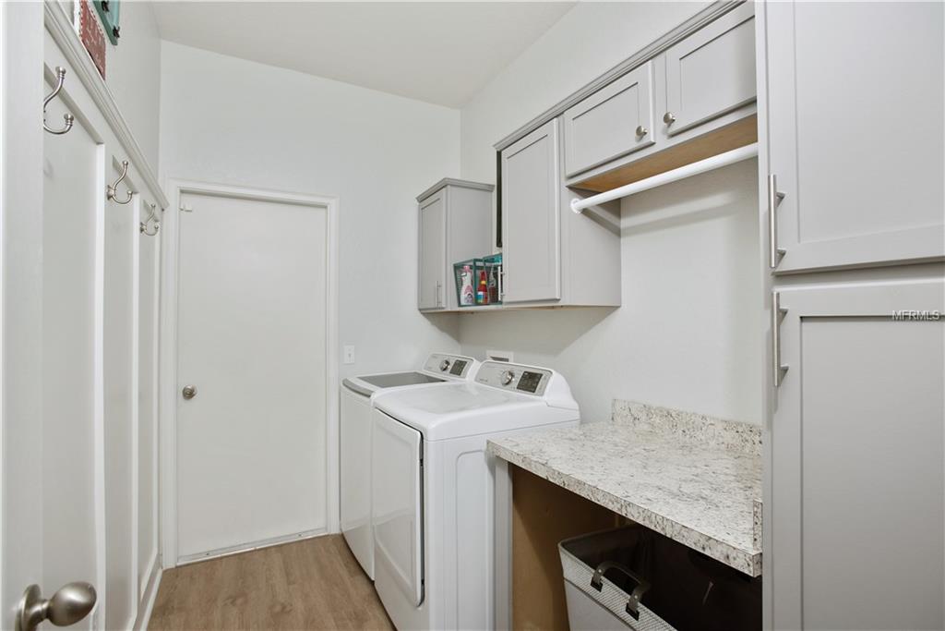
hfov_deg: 93.3
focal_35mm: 17
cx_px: 472
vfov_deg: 70.5
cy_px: 316
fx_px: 446
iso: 500
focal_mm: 17
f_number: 7.1
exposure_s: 1/6
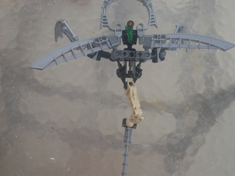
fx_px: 550
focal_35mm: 81
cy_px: 88
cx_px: 118
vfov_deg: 18.2
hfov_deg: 24.1
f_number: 4
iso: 80
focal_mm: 13.5
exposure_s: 1/180
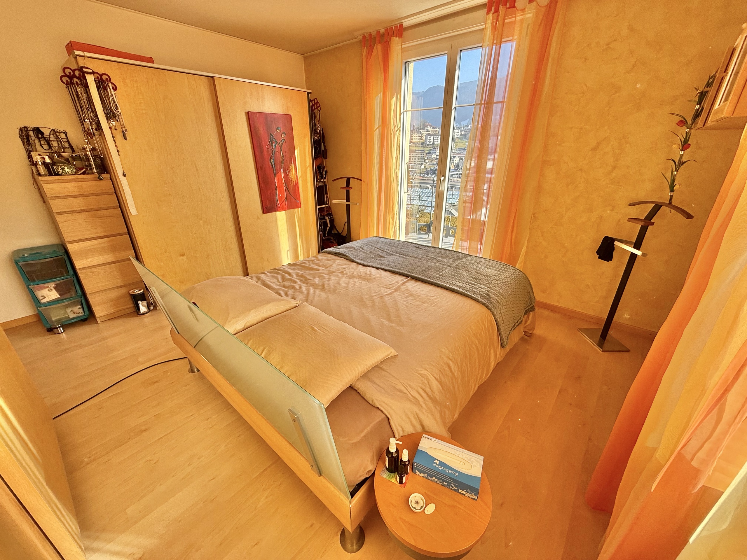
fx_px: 302
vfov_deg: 85.7
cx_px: 374
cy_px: 280
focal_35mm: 14
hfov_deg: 102.1
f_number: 2.2
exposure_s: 1/296
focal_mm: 2.22
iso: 64
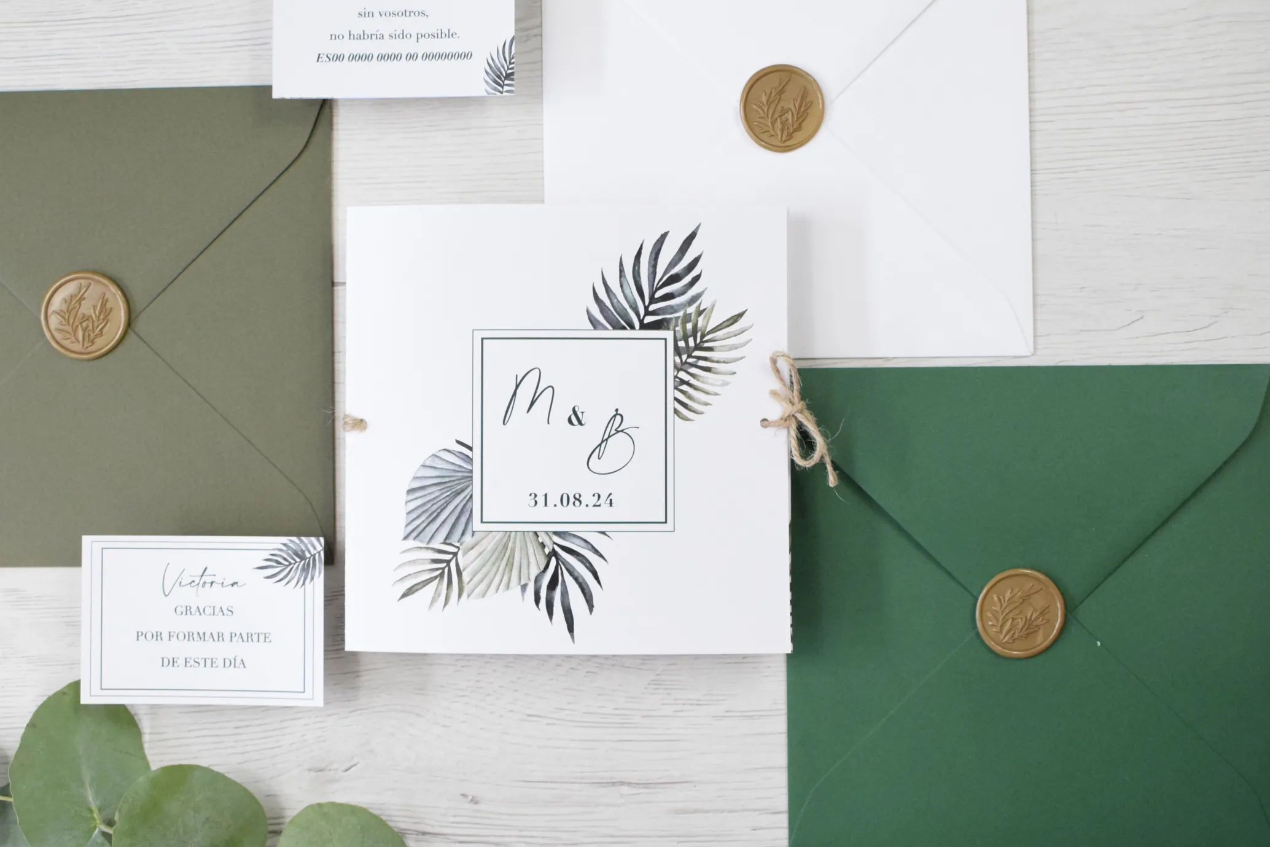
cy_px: 374
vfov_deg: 26.0
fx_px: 1834
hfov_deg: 38.1
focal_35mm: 52
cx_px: 570
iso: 3200
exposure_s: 1/640
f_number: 6.3
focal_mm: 28
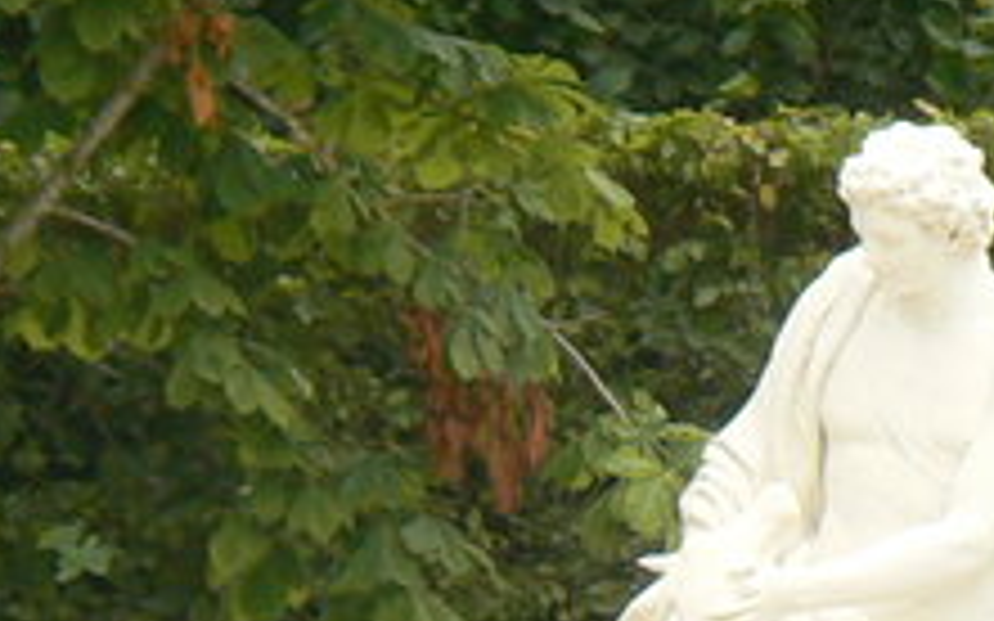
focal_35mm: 761
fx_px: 20610
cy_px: 783
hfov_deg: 2.8
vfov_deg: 1.7
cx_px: 904
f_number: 5.6
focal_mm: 32.9
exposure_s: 1/125
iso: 80
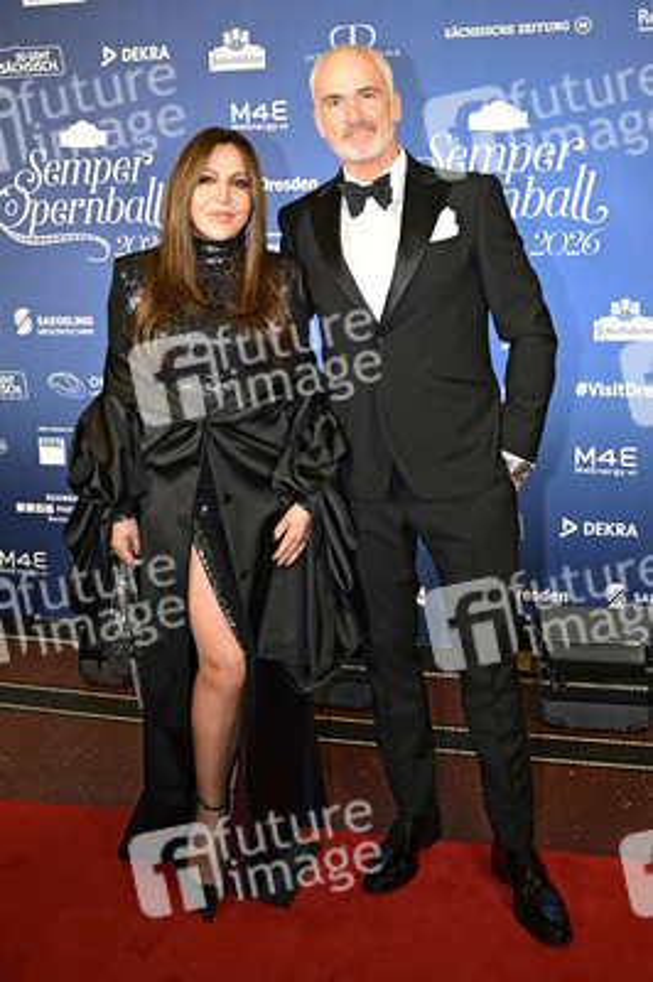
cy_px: 491
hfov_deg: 42.9
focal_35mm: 30
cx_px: 326
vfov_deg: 61.1
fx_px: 831
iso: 4000
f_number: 5.6
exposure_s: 1/200
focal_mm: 30.5
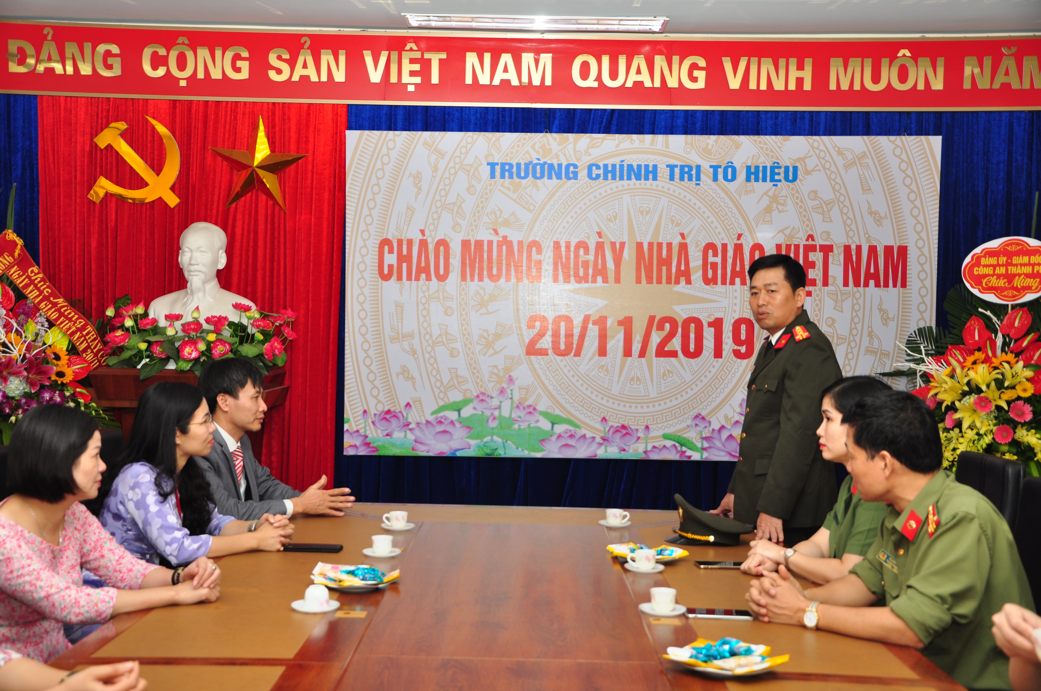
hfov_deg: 43.7
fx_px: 1300
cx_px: 520
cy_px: 346
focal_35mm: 45
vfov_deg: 29.8
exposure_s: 1/200
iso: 320
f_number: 4.2
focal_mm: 30
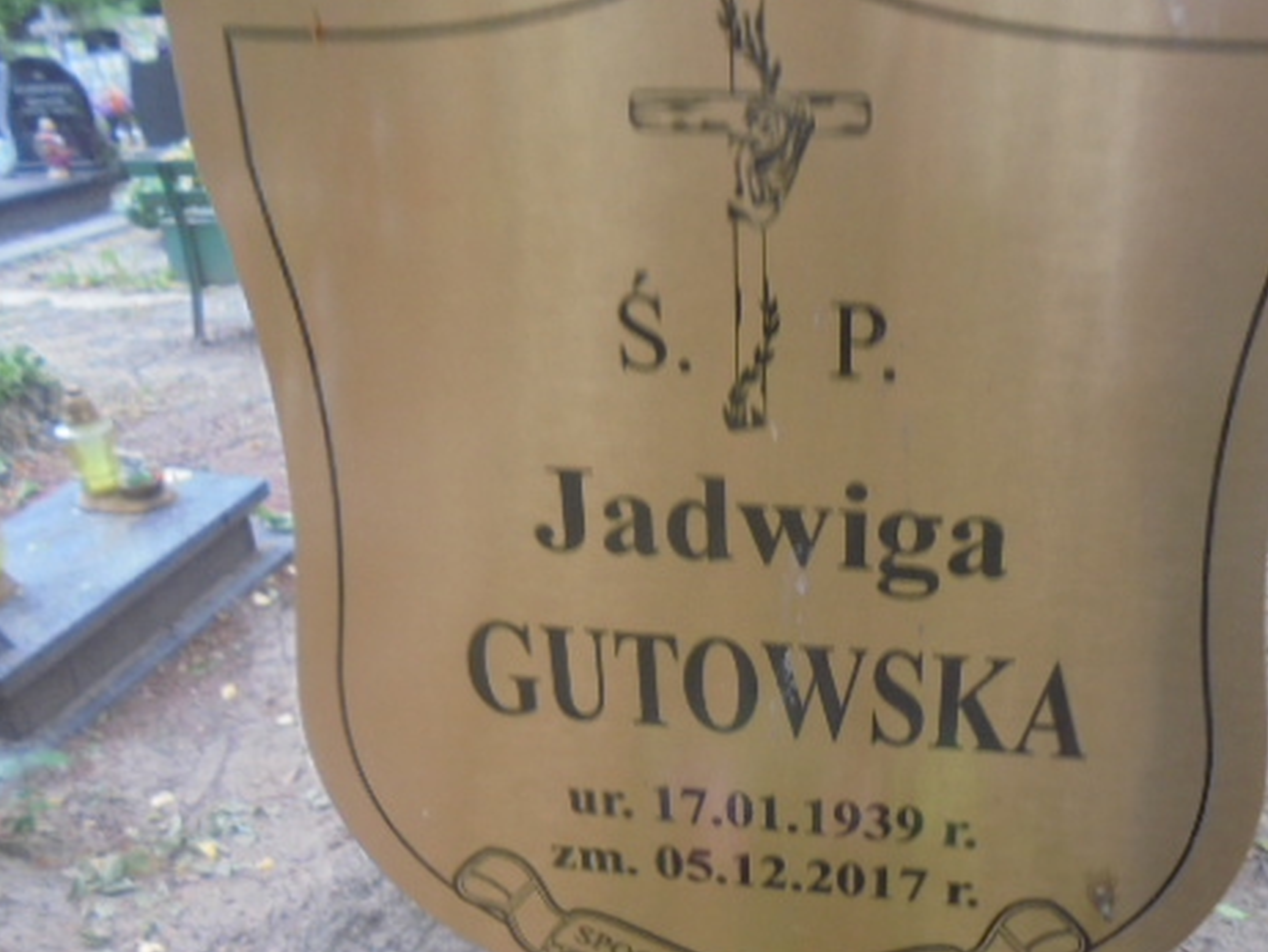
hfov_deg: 50.7
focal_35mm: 36
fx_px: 1319
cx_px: 815
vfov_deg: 39.5
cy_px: 573
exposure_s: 1/30
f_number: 3.5
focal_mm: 4.6
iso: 100
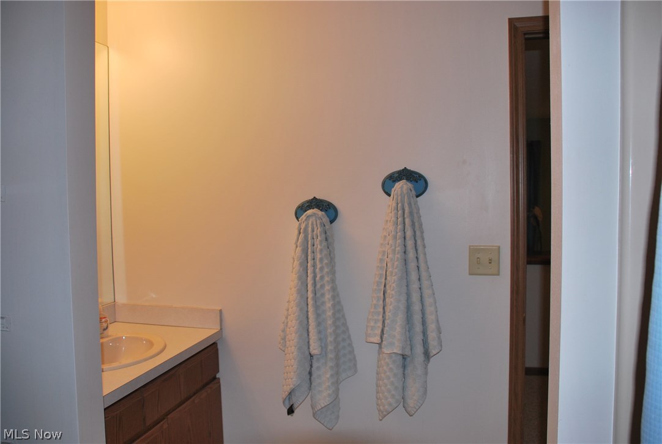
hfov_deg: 61.8
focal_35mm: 30
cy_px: 222
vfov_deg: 43.8
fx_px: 553
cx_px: 331
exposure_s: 1/60
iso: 200
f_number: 3.8
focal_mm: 20
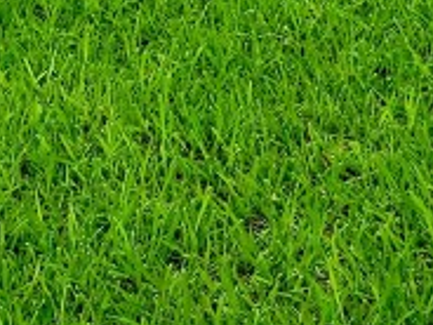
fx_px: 1814
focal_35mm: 145
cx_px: 504
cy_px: -535
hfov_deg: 13.3
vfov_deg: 8.9
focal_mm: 5.4
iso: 40
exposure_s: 1/264
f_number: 1.8
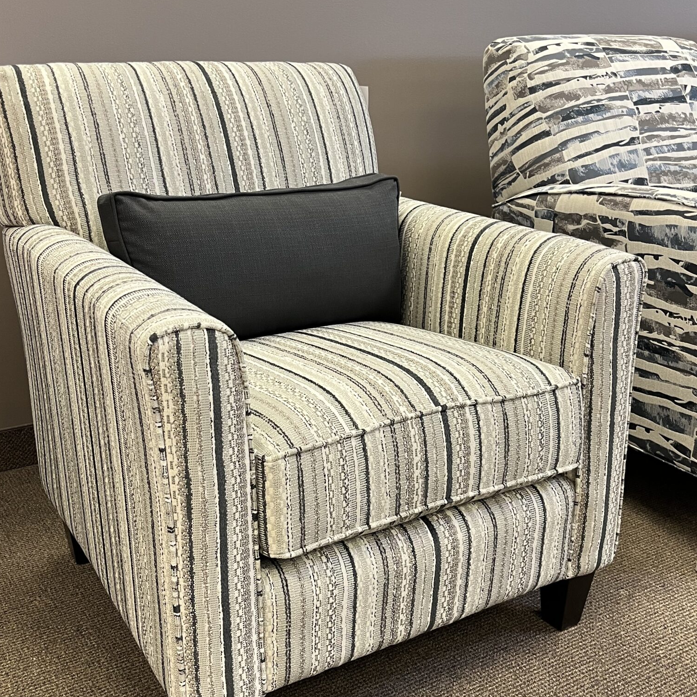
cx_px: 312
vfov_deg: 42.8
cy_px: 318
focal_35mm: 39
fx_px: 888
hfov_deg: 42.8
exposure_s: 1/60
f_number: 1.6
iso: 125
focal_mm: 5.1
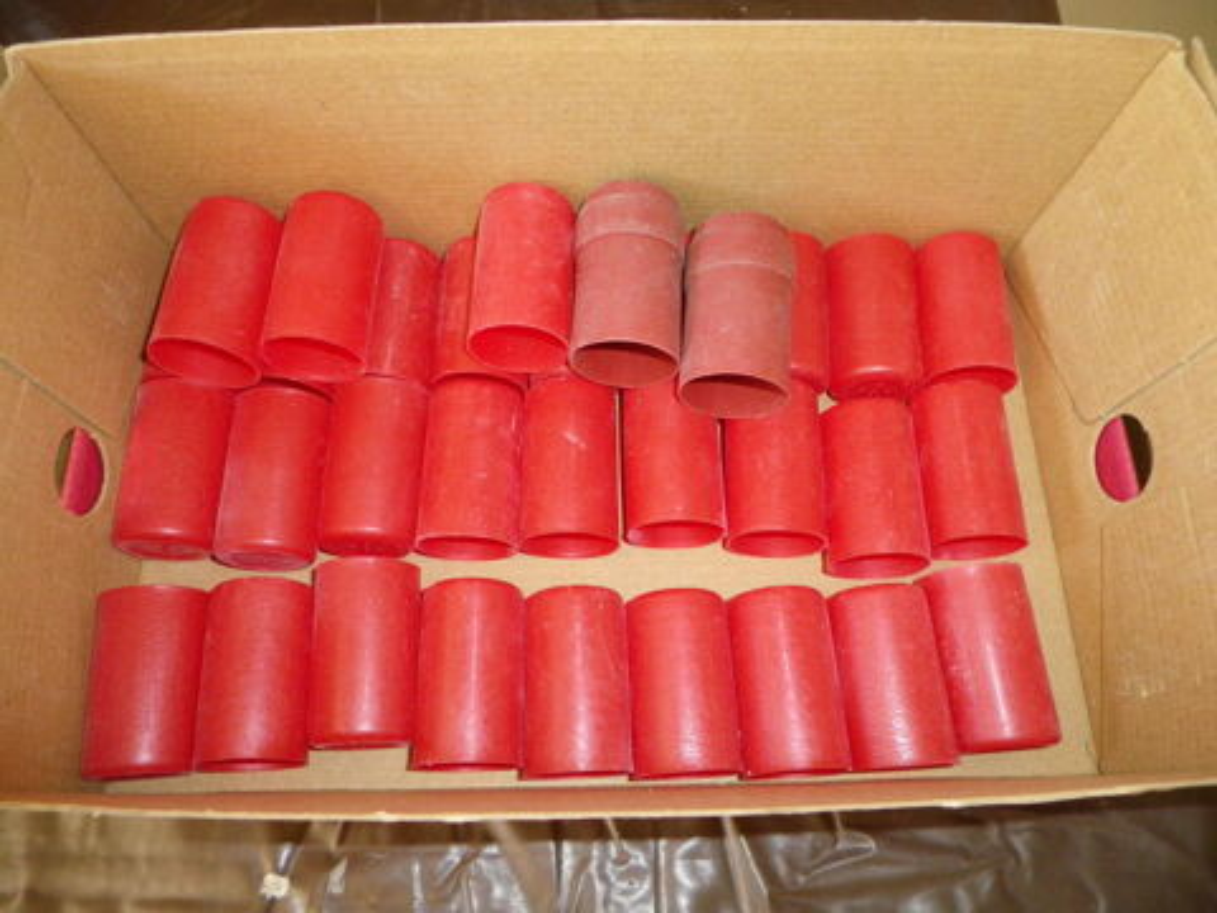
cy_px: 456
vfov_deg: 49.7
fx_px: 984
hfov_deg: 63.4
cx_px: 608
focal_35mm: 28
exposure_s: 1/60
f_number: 2.6
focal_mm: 4.9
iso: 250
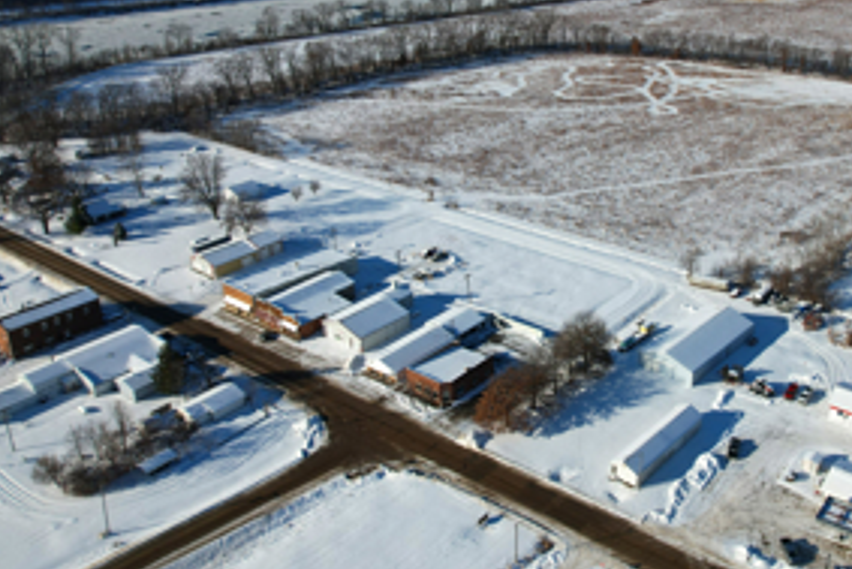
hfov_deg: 52.6
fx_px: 829
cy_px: 184
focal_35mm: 35
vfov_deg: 37.4
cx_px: 611
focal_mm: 8.38
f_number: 2.8
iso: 100
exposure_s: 1/3200
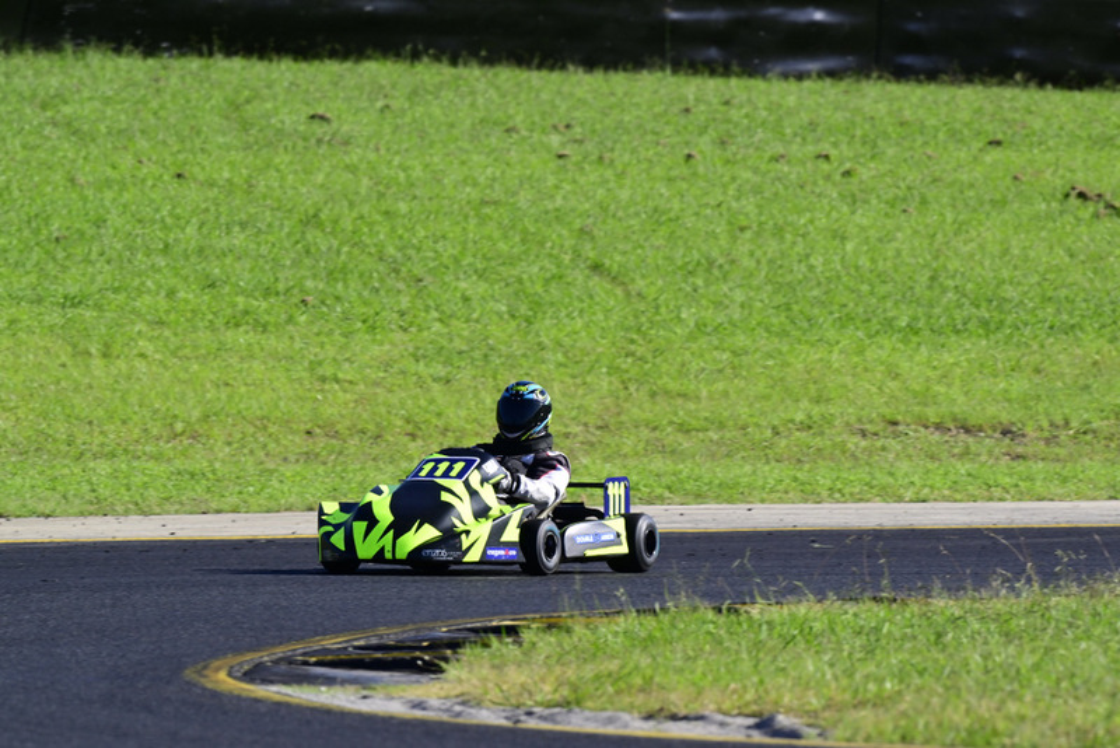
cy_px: 374
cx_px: 560
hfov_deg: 3.4
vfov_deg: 2.3
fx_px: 18672
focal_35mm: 600
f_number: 11
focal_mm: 600
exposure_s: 1/640
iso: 640
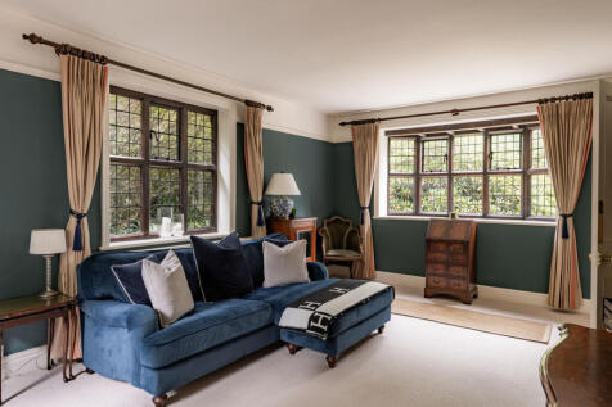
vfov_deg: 61.9
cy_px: 204
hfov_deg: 84.0
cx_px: 306
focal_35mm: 20
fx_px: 340
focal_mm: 20
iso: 200
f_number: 8
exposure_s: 1/30
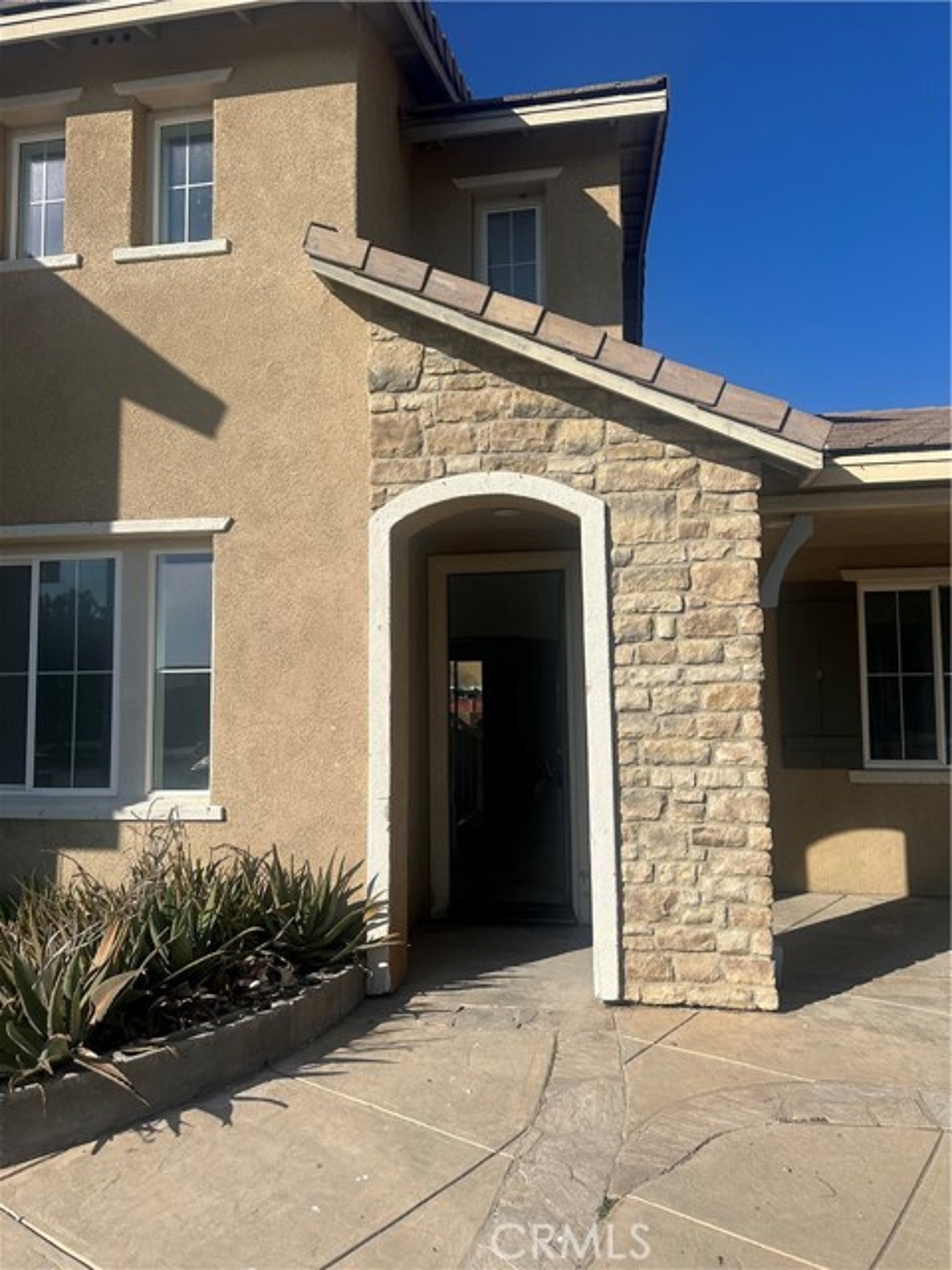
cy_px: 635
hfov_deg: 56.8
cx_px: 476
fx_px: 880
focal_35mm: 24
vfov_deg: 71.6
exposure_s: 1/7042
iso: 80
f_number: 1.78
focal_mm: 6.86
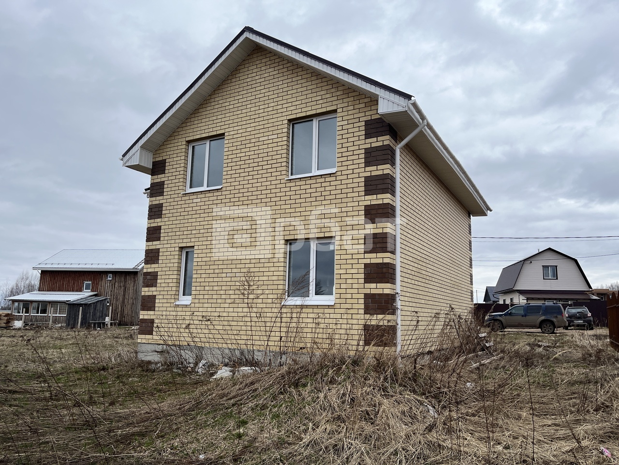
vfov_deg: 53.1
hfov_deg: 67.3
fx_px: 465
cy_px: 232
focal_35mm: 26
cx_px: 310
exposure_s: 1/2755
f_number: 1.6
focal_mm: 5.1
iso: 50
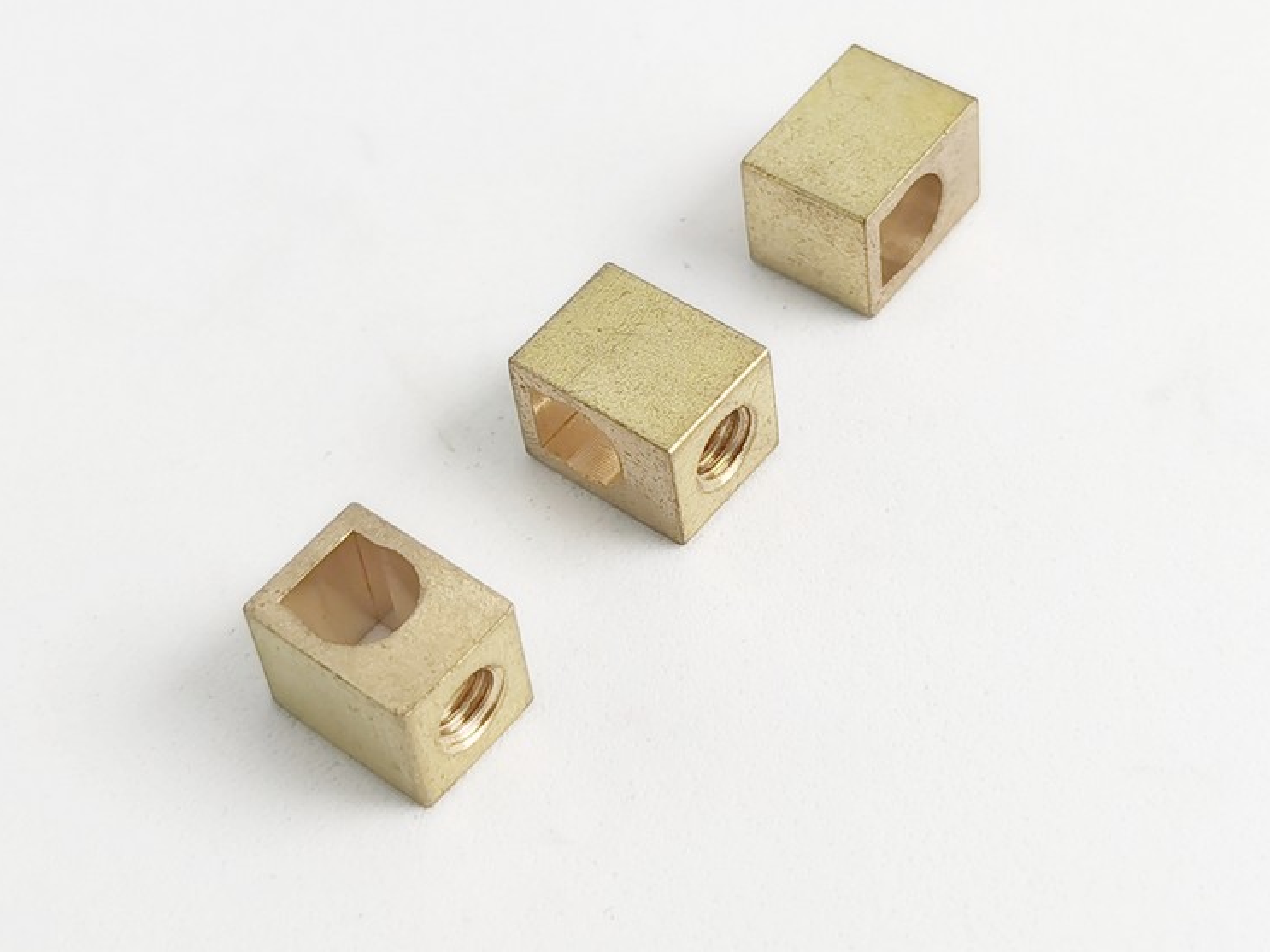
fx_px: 1907
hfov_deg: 36.8
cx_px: 667
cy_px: 434
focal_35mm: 52
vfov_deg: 28.0
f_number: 1.8
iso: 50
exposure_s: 1/891
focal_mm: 5.58
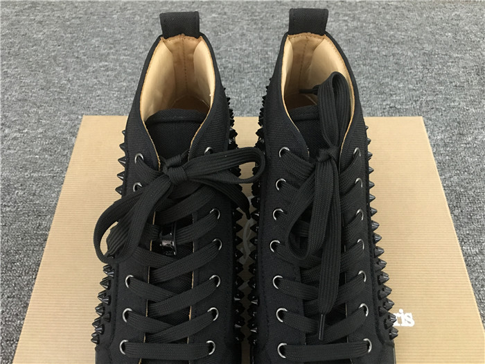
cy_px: 182
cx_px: 242
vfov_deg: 48.2
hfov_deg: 61.7
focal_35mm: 29
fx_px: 406
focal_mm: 4.15
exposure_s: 1/17
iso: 320
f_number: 2.2
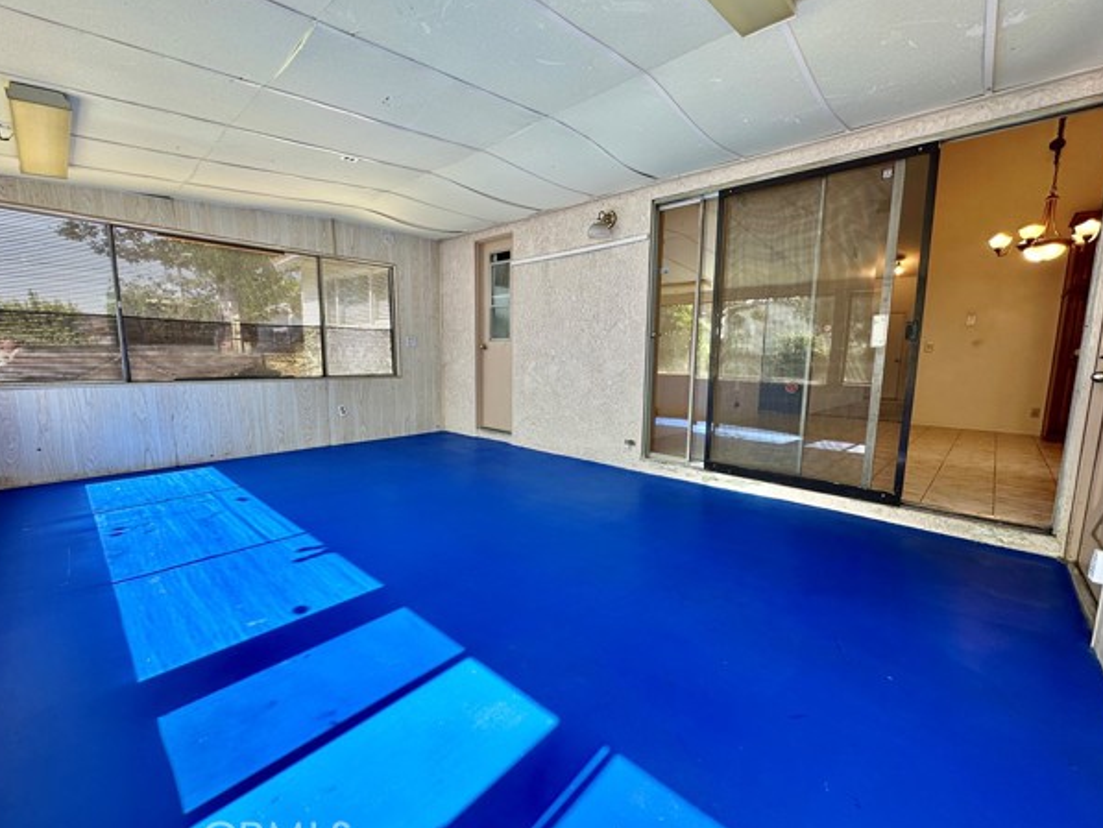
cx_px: 565
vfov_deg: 81.8
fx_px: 478
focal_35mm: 15
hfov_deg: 98.1
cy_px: 421
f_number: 2.2
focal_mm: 2.22
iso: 50
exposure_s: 1/99
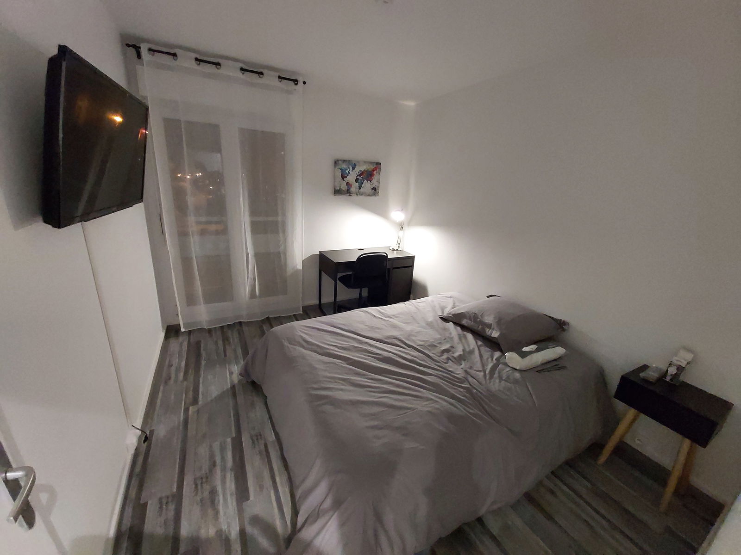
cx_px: 370
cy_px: 278
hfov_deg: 106.2
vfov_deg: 89.9
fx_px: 278
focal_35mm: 13
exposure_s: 1/25
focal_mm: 1.42
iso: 500
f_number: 2.2
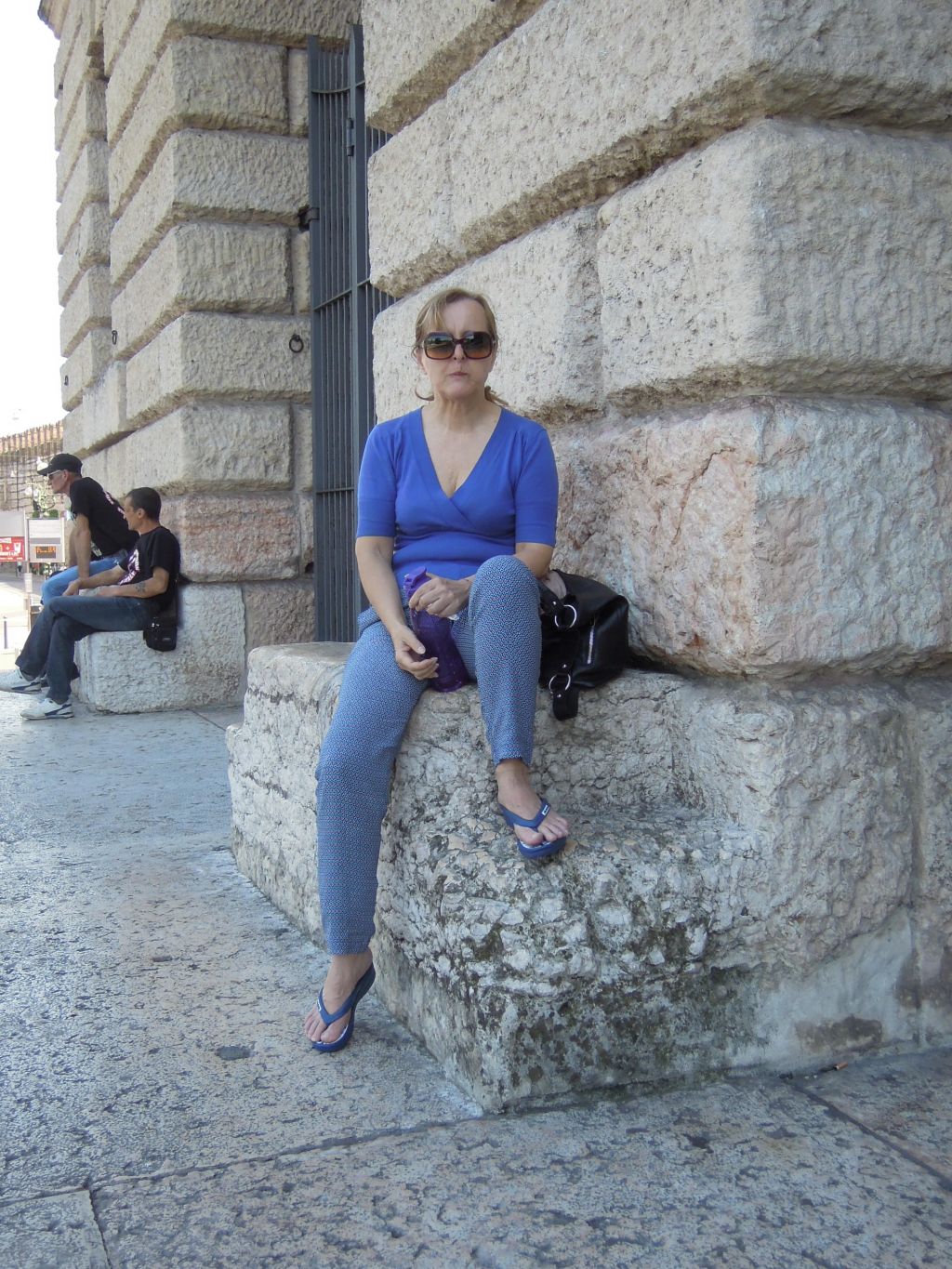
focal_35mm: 40
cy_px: 634
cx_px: 476
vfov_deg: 46.8
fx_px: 1467
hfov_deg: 36.0
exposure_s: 1/400
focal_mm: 7.2
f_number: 2.6
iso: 160
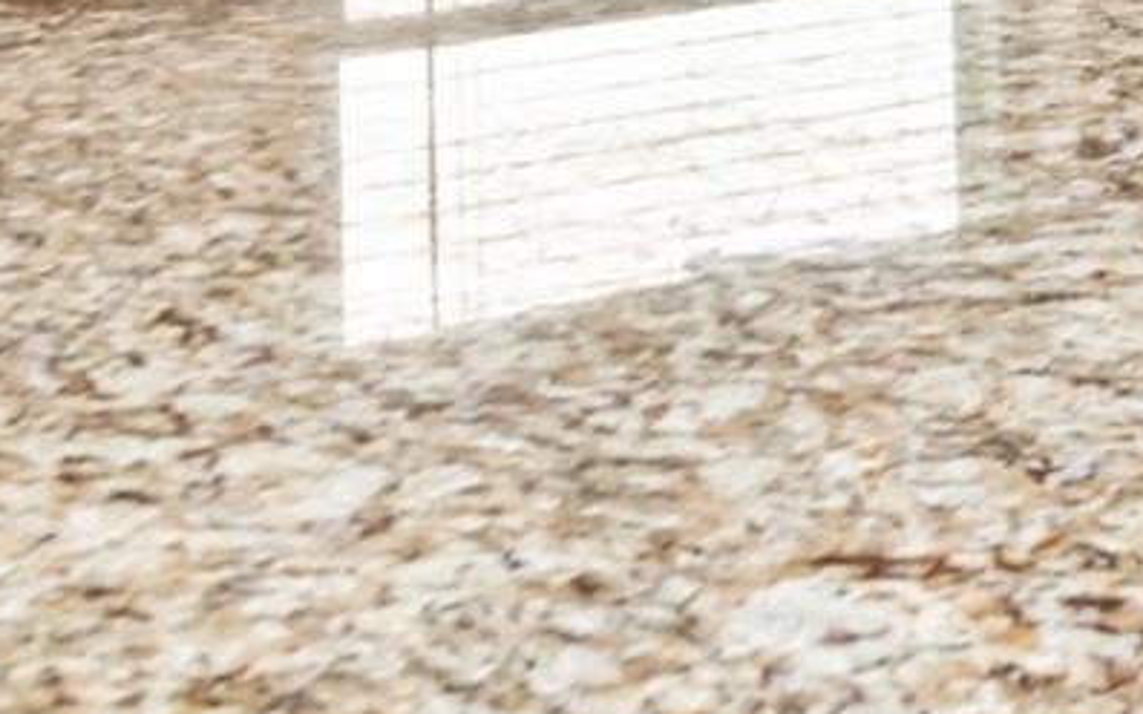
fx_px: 2493
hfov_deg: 19.8
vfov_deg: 14.4
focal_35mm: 80
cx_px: 1998
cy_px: -573
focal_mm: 13
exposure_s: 1/50
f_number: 10
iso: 1000
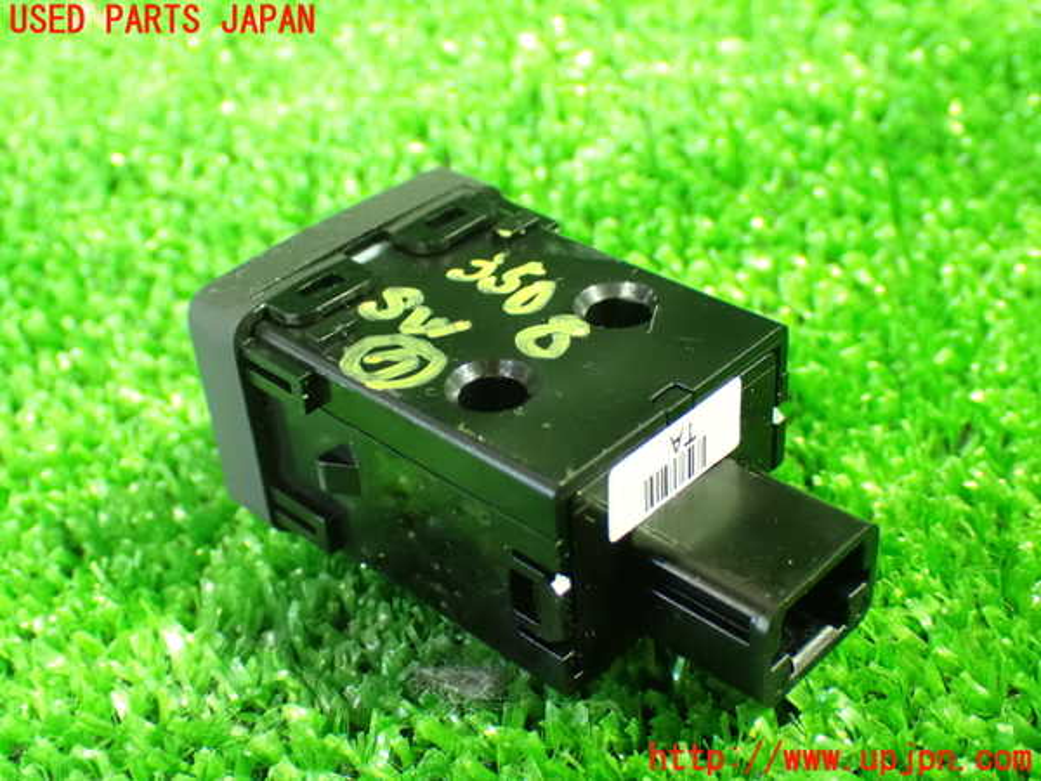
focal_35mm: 47
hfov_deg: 40.4
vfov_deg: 30.9
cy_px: 390
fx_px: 1413
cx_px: 520
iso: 1600
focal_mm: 8.4
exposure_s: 1/15
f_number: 3.1
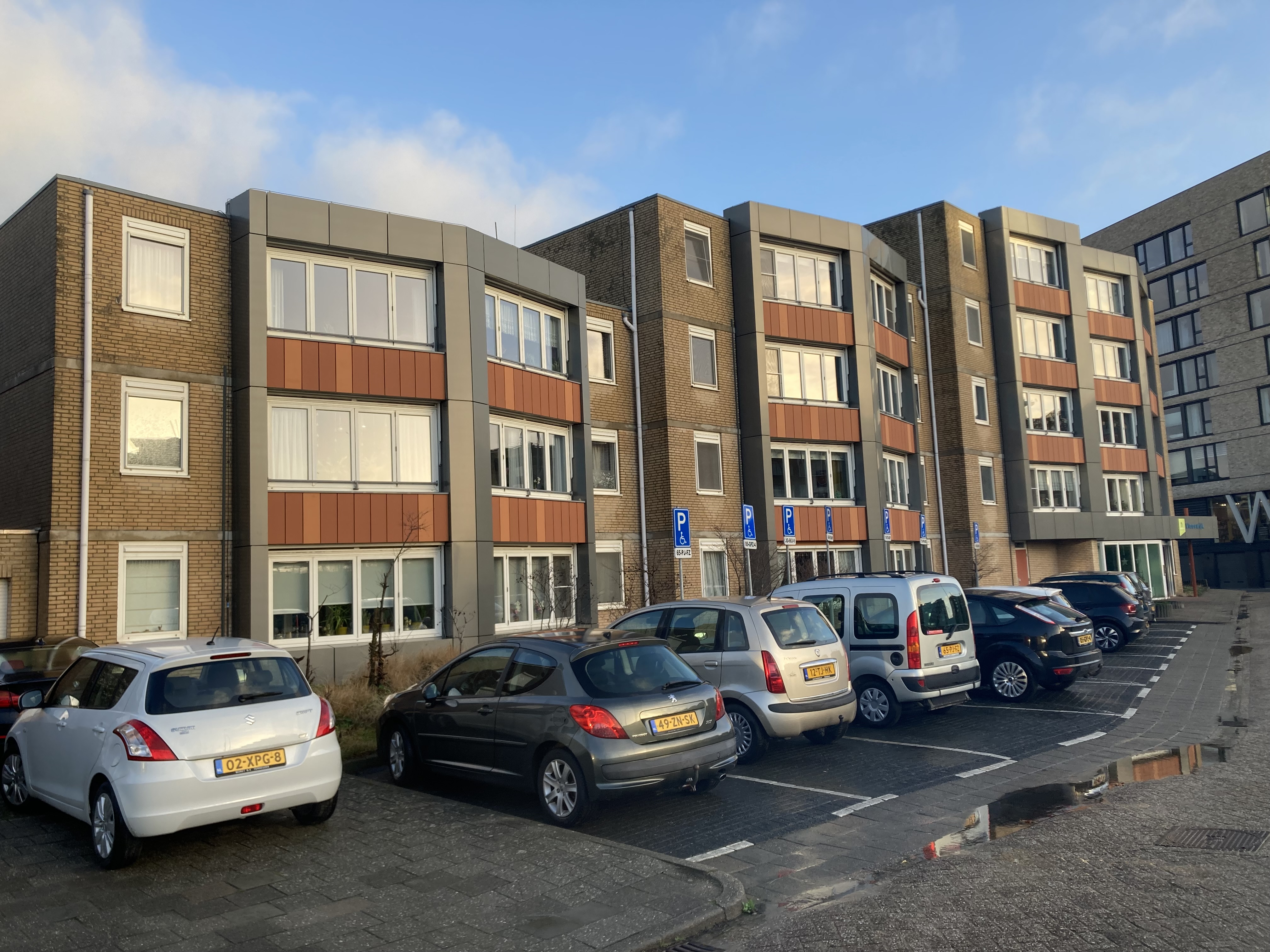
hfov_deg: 63.4
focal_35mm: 28
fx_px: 1027
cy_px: 476
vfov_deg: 49.7
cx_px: 635
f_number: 1.8
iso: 20
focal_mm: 3.99
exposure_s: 1/333
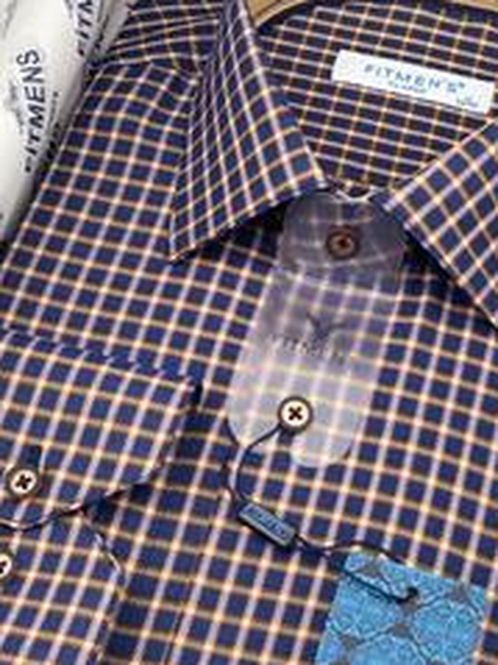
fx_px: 1728
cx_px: 292
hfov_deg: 16.4
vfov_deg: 21.8
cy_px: 352
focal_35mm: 90
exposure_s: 1/122
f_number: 2
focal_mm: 6
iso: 40
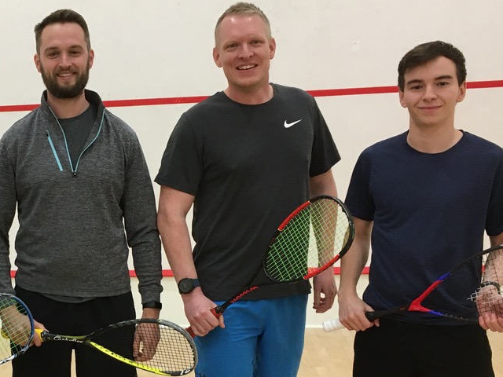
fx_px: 843
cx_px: 73
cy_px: 297
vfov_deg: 24.9
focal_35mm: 58
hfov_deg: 32.0
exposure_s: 1/33
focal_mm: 4.15
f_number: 2.2
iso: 64
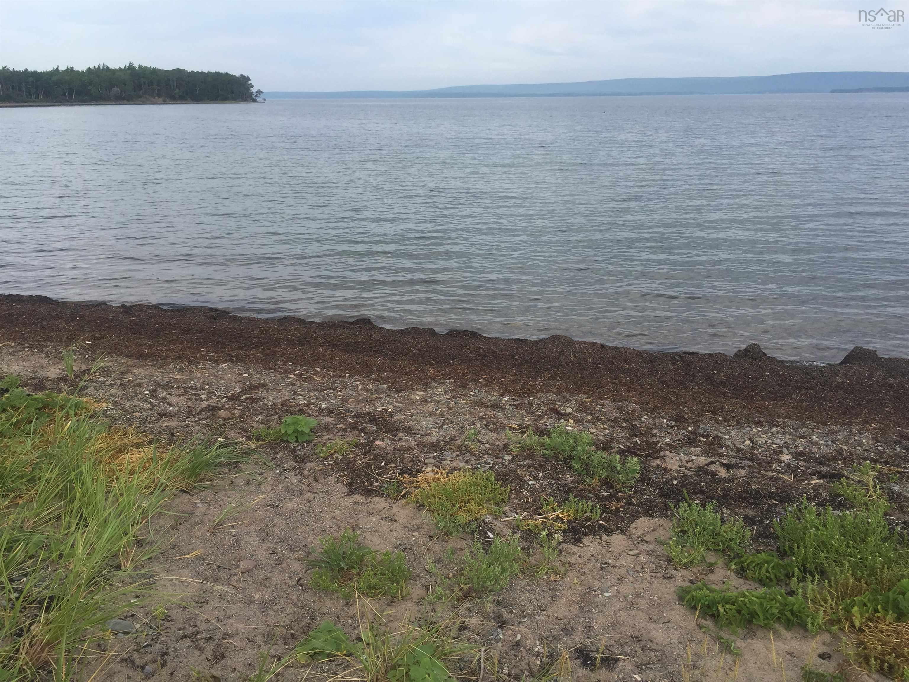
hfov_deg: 61.7
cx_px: 454
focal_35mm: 29
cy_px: 341
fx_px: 762
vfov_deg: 48.2
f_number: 2.2
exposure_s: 1/964
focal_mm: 4.15
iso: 32
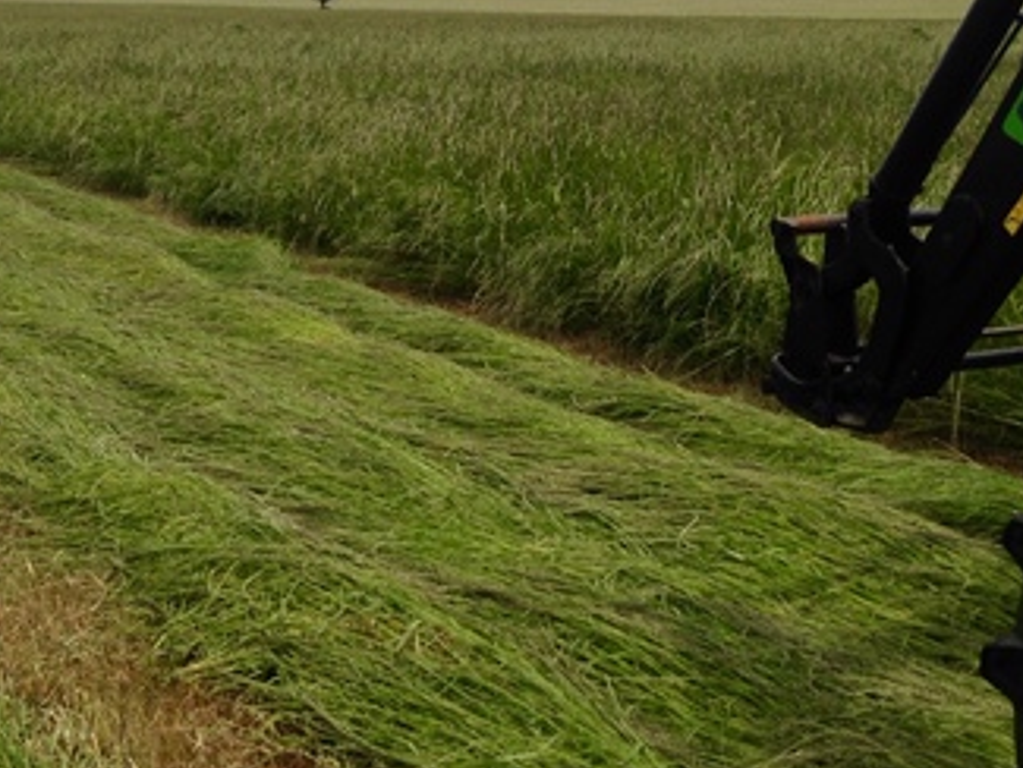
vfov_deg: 21.8
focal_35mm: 67
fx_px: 1981
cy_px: 247
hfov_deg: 29.0
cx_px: 538
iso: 50
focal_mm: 4.12
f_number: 2.4
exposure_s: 1/2857
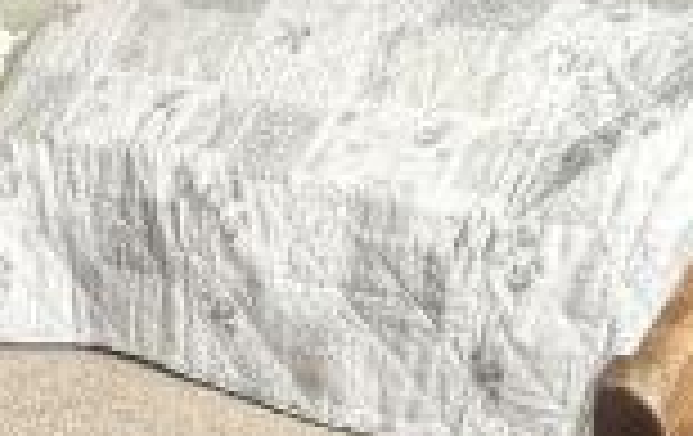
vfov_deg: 23.0
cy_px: 335
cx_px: 200
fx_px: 1060
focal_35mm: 56
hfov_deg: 35.6
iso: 125
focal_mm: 2.22
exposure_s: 1/99
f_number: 2.2
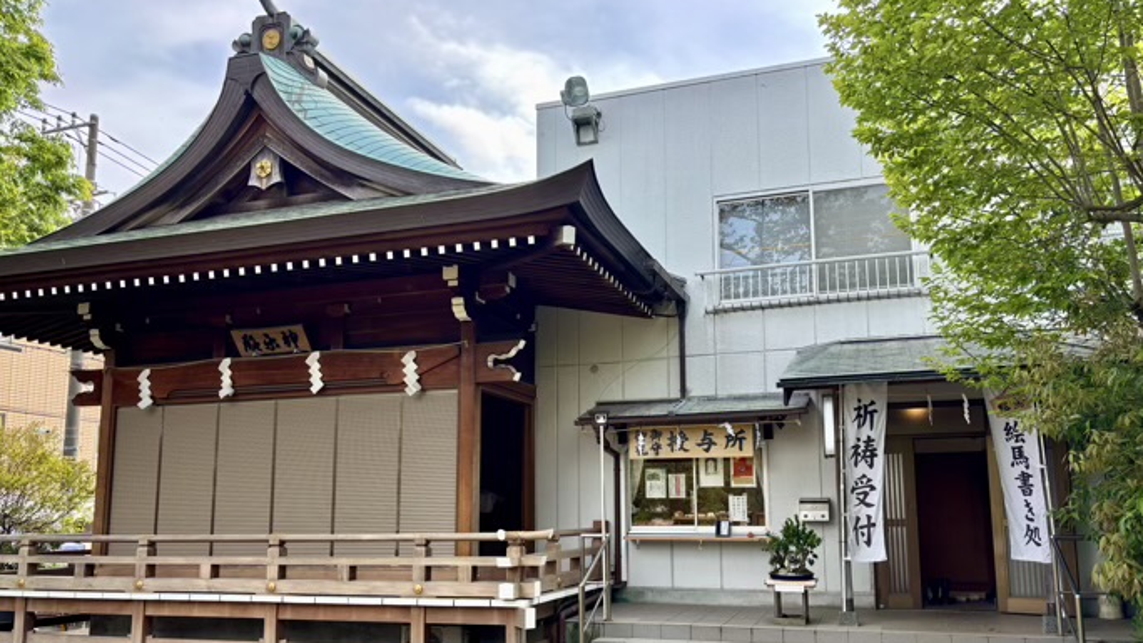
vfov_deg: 40.0
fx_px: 879
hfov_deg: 66.1
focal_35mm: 29
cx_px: 583
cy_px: 395
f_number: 1.6
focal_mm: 5.96
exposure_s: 1/591
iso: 50
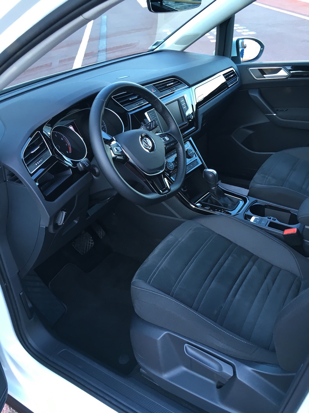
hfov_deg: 48.2
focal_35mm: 29
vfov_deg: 61.7
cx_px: 154
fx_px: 345
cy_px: 206
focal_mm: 4.15
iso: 32
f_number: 2.2
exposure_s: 1/33
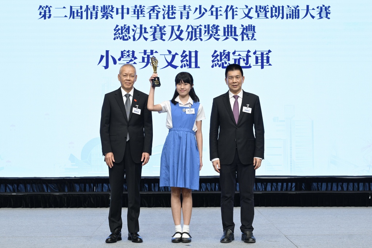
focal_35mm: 48
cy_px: 124
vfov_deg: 28.1
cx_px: 186
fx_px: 496
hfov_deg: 41.1
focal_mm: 48
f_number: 6.3
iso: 1250
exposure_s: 1/160
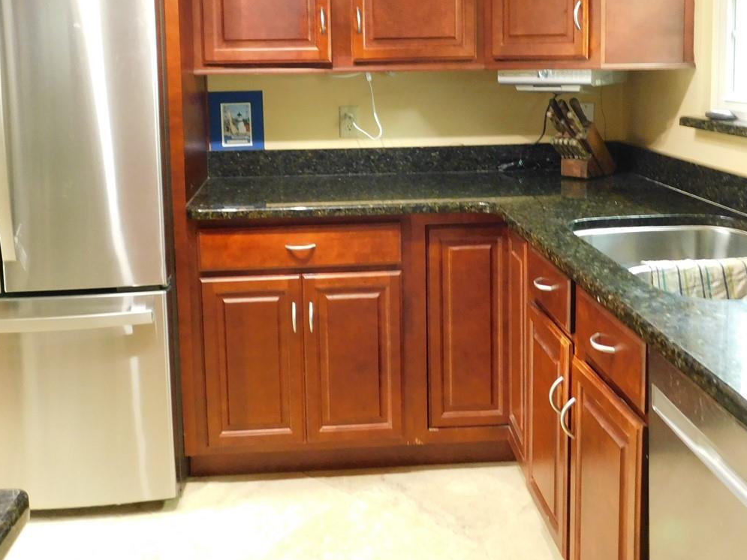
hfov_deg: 50.1
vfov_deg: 37.6
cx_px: 381
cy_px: 135
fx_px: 798
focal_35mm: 37
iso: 400
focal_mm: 4
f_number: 3
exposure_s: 1/8
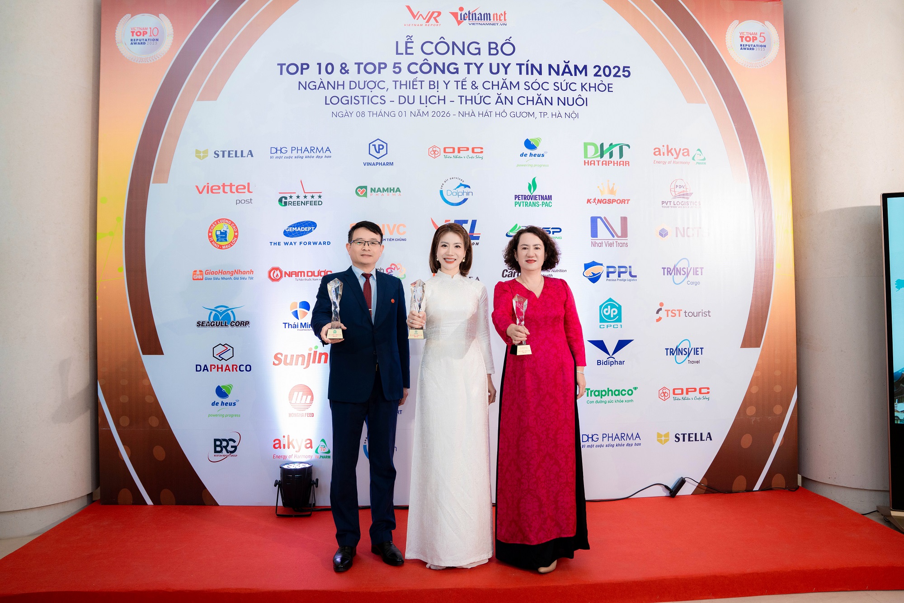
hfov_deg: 70.0
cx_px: 452
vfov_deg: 50.1
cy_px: 302
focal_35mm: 26
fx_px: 645
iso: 800
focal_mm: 25.7
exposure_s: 1/160
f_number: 4
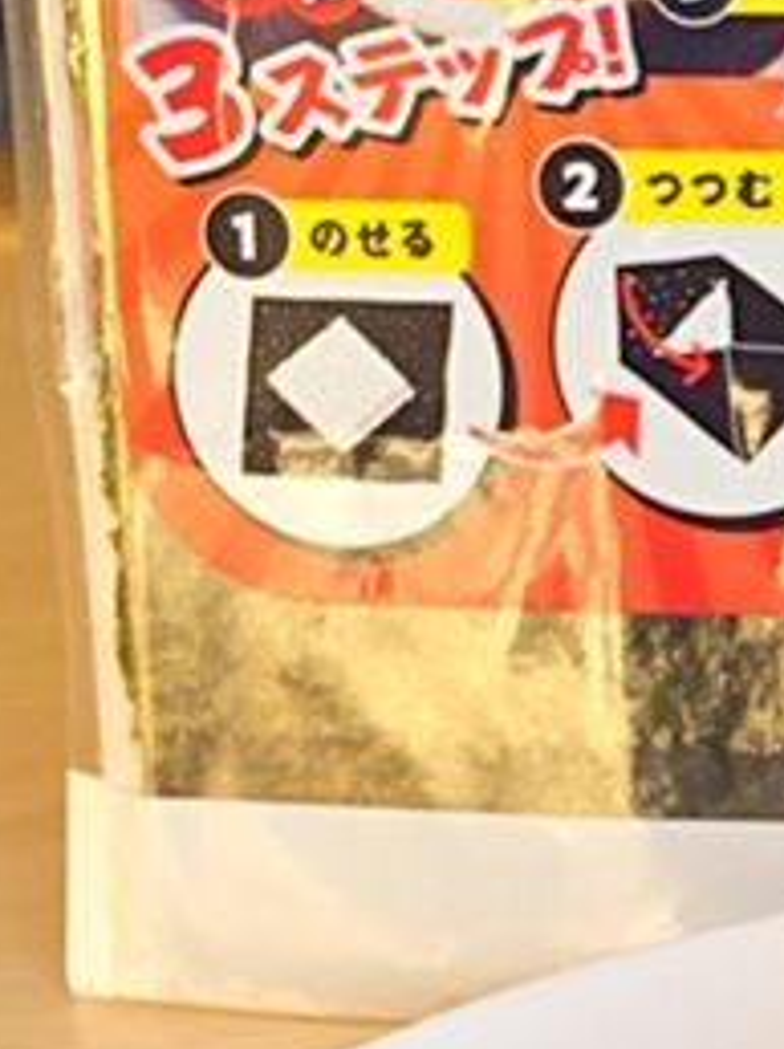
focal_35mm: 96
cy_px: 596
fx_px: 2904
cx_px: 1267
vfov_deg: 20.4
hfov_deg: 14.1
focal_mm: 4.15
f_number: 2.2
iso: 32
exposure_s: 1/60
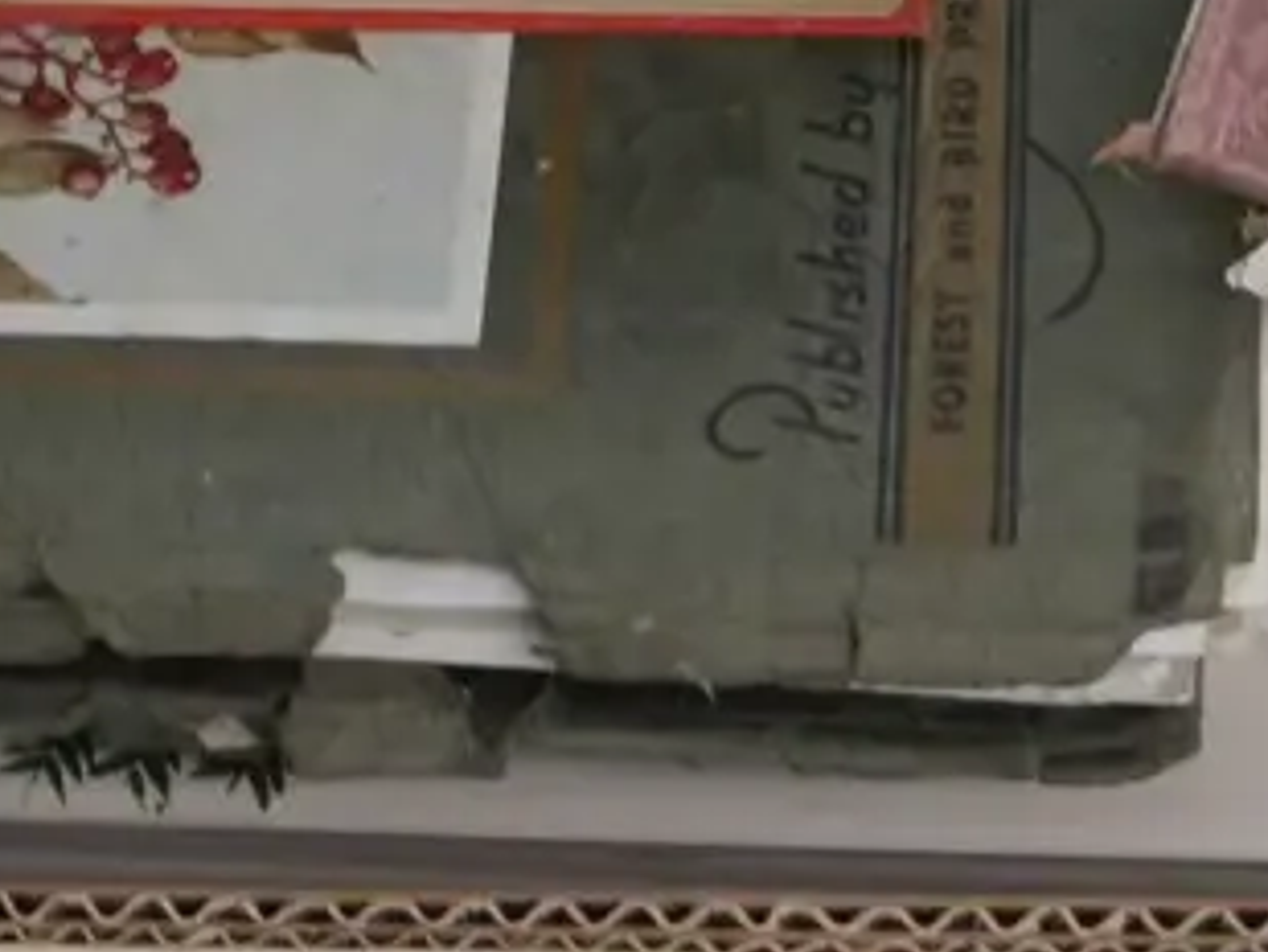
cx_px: 689
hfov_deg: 12.4
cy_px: -552
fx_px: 5827
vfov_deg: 9.1
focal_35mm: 159
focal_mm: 24
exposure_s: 1/25
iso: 3200
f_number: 5.2
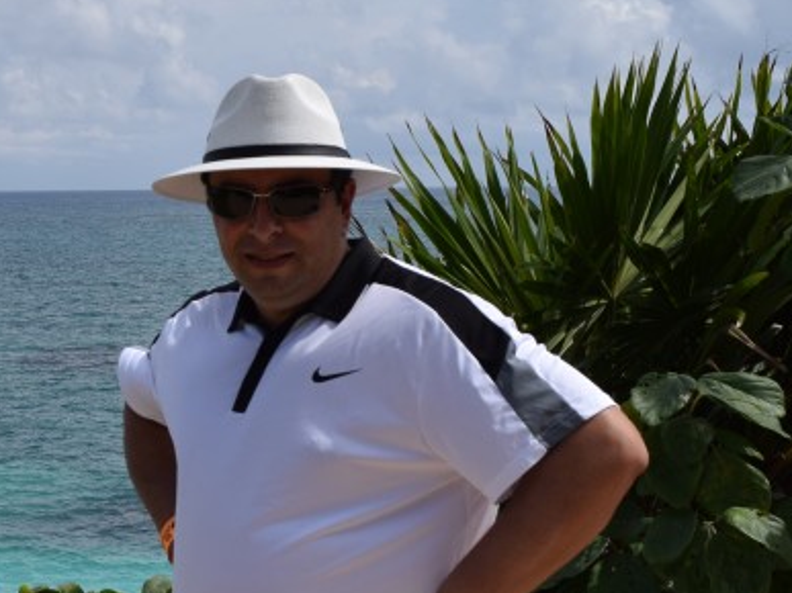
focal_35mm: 84
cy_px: 258
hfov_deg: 22.5
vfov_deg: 17.6
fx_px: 1921
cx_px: 23
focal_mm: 22
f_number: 8
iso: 200
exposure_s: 1/800
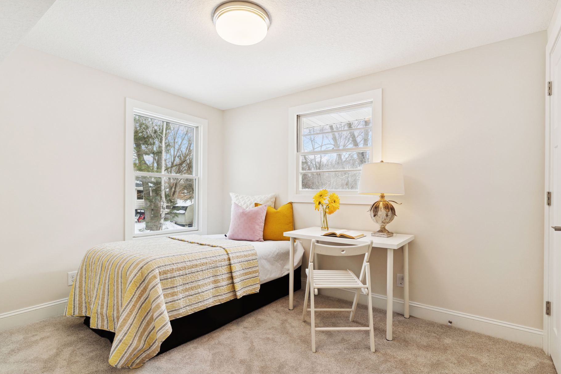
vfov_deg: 67.4
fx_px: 281
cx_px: 271
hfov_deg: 90.0
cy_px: 195
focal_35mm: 18
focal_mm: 17
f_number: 8
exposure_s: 1/100
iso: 400
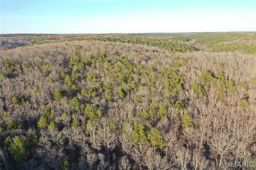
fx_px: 199
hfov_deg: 65.5
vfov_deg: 46.4
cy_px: 85
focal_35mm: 28
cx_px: 128
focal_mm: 10.26
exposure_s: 1/200
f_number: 4.5
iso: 100
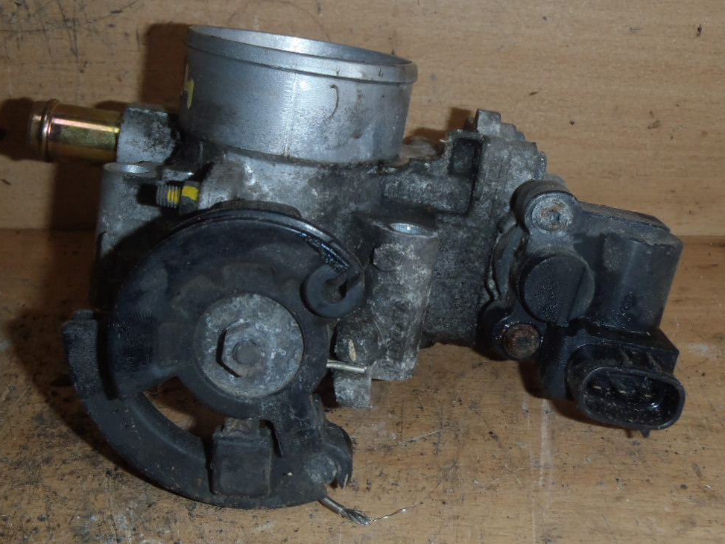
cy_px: 275
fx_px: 1047
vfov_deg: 29.1
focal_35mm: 50
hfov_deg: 38.1
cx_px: 318
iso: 100
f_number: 4.6
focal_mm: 6.83
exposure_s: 1/40
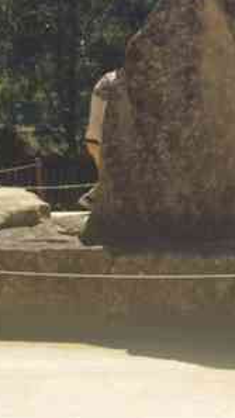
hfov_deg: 7.3
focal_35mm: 148
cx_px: 693
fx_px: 1640
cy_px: -38
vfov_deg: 14.2
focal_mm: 28
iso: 200
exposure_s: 1/60
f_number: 11
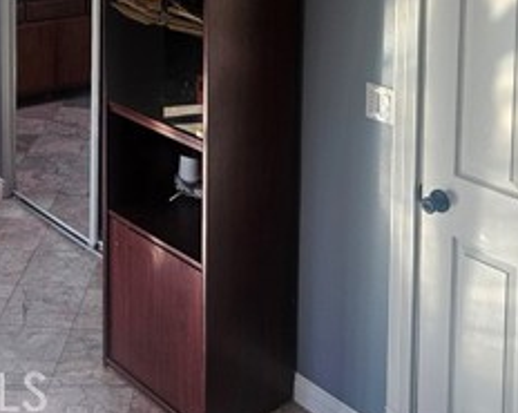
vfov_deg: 22.2
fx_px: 949
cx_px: 188
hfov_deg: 30.4
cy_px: -112
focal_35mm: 62
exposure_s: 1/207
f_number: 1.8
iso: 80
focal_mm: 5.4
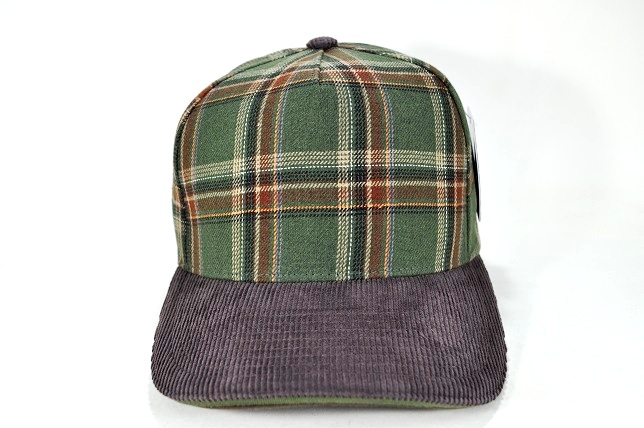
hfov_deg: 53.2
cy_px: 214
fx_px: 643
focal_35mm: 36
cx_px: 322
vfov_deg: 36.8
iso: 200
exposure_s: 1/125
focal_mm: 24
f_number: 5.6
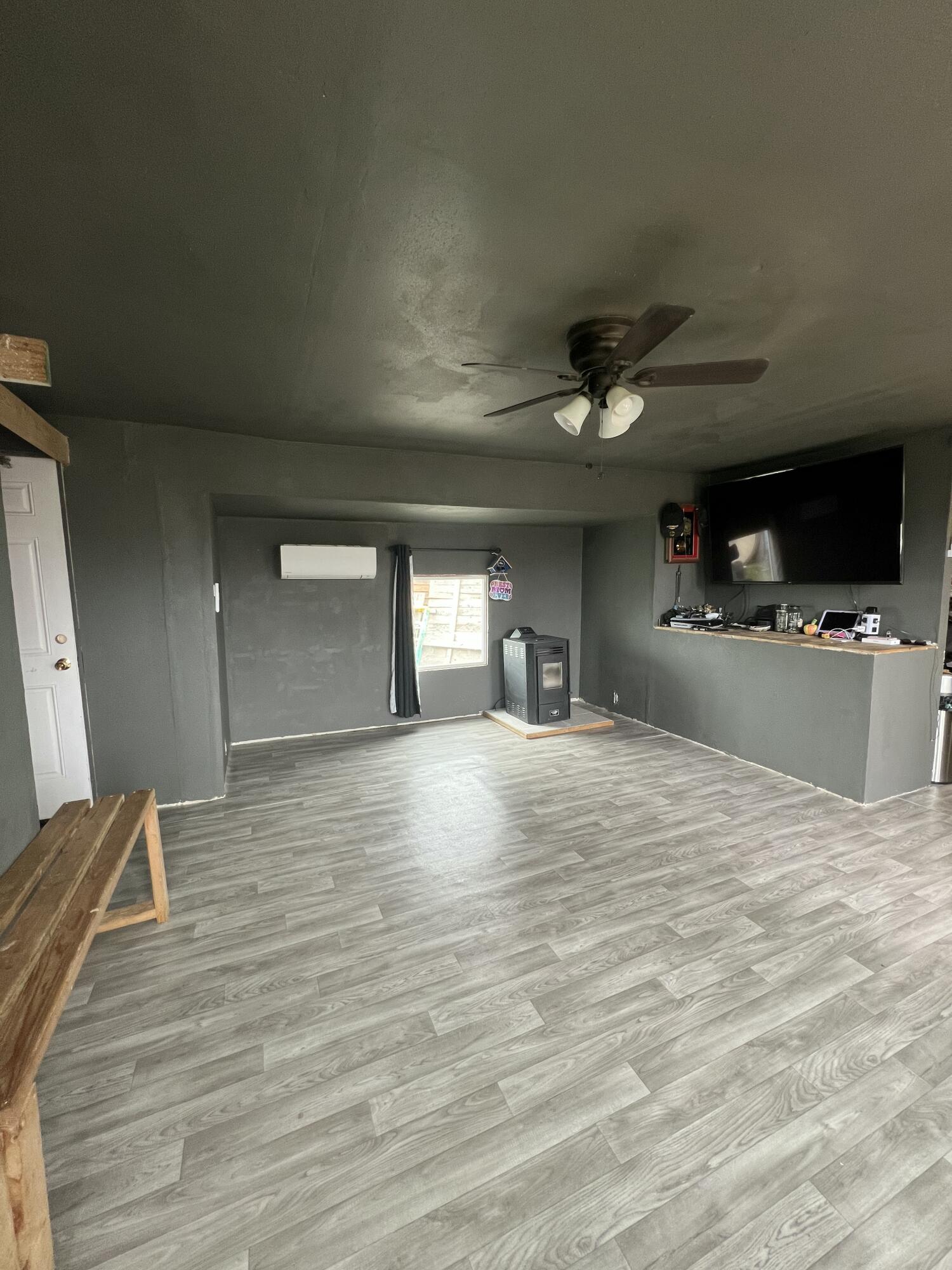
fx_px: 477
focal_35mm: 13
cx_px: 476
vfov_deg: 106.2
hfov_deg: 89.9
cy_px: 635
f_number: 1.8
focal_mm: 1.57
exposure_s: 1/60
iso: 125
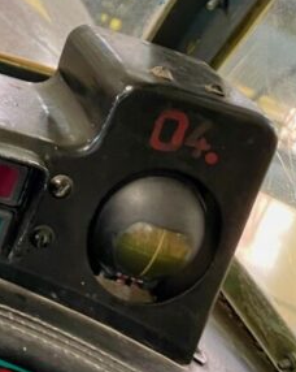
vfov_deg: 20.4
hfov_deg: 16.4
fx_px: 999
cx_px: -23
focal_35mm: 91
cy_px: 4
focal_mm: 4.2
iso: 80
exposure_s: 1/50
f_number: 1.6
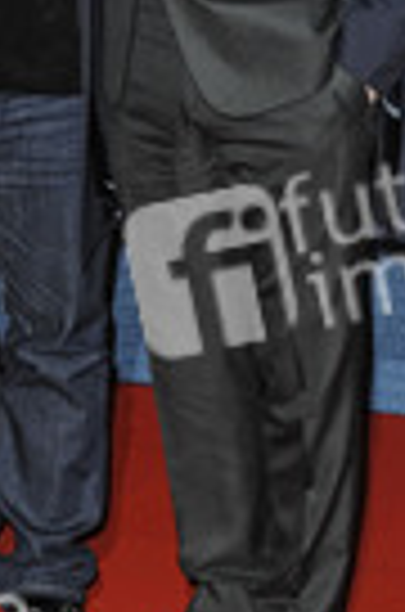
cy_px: 27
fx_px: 3104
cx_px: -54
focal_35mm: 183
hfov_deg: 7.4
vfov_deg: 11.2
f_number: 5.6
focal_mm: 62
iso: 800
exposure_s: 1/125
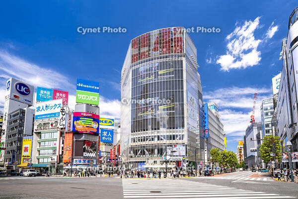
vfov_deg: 70.4
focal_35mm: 17
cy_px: 100
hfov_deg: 93.3
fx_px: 141
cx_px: 149
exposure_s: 1/60
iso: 64
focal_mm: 17
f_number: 10
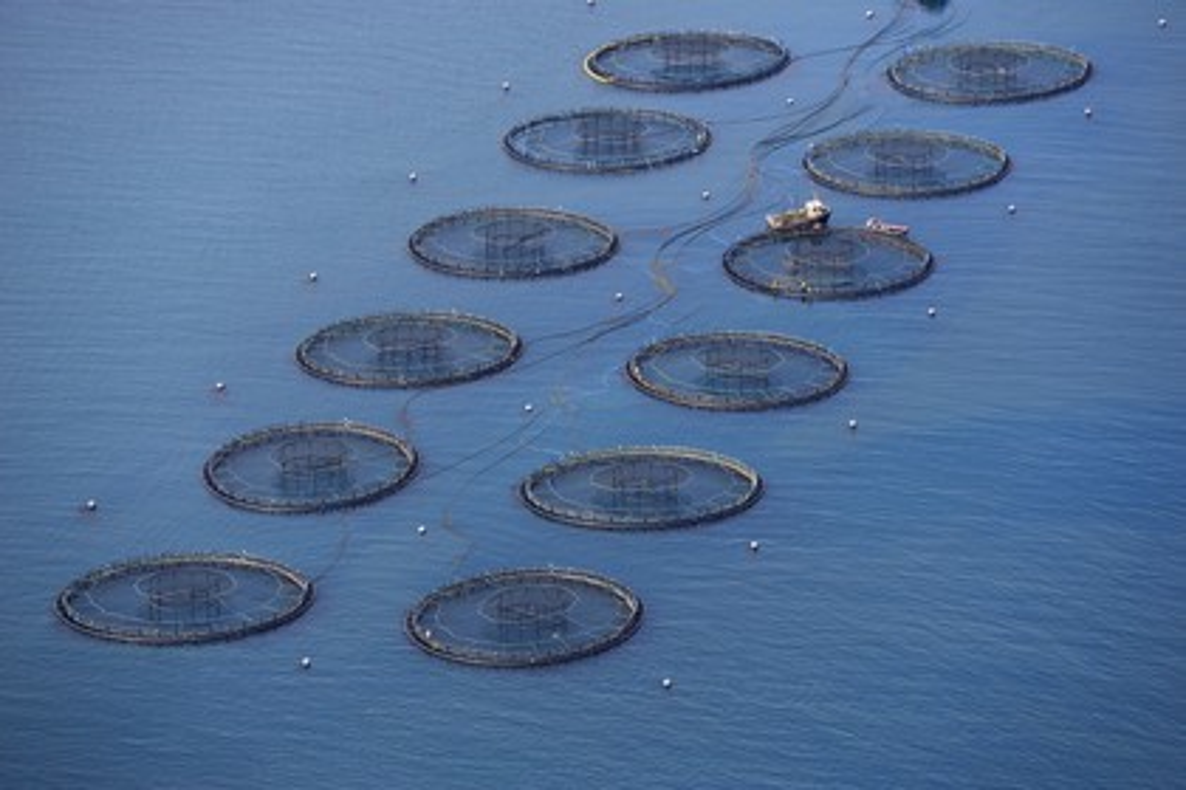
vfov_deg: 6.9
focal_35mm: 200
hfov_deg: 10.3
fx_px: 6588
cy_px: 395
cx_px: 593
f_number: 5.6
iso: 200
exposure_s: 1/800
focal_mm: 200
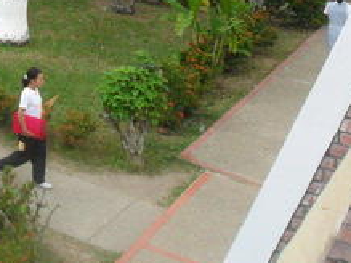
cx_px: -152
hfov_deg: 21.4
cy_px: -111
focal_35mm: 79
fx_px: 801
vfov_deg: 17.1
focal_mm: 4.9
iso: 100
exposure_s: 1/250
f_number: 3.5
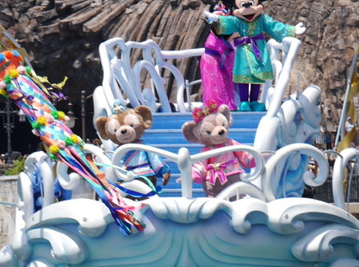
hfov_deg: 6.4
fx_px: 3197
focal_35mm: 309
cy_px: 129
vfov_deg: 4.8
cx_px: 217
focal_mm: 103
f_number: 6.3
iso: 160
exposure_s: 1/500
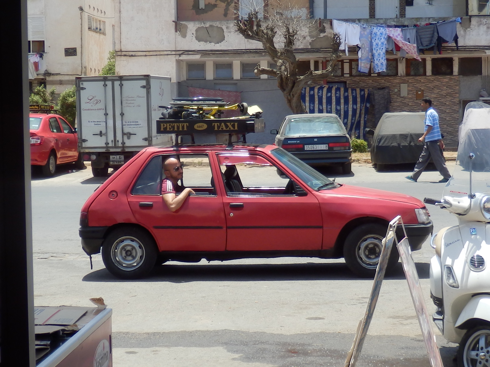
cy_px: 184
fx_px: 566
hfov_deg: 46.8
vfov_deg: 36.0
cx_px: 245
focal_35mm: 40
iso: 80
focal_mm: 7.3
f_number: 3.7
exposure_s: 1/500
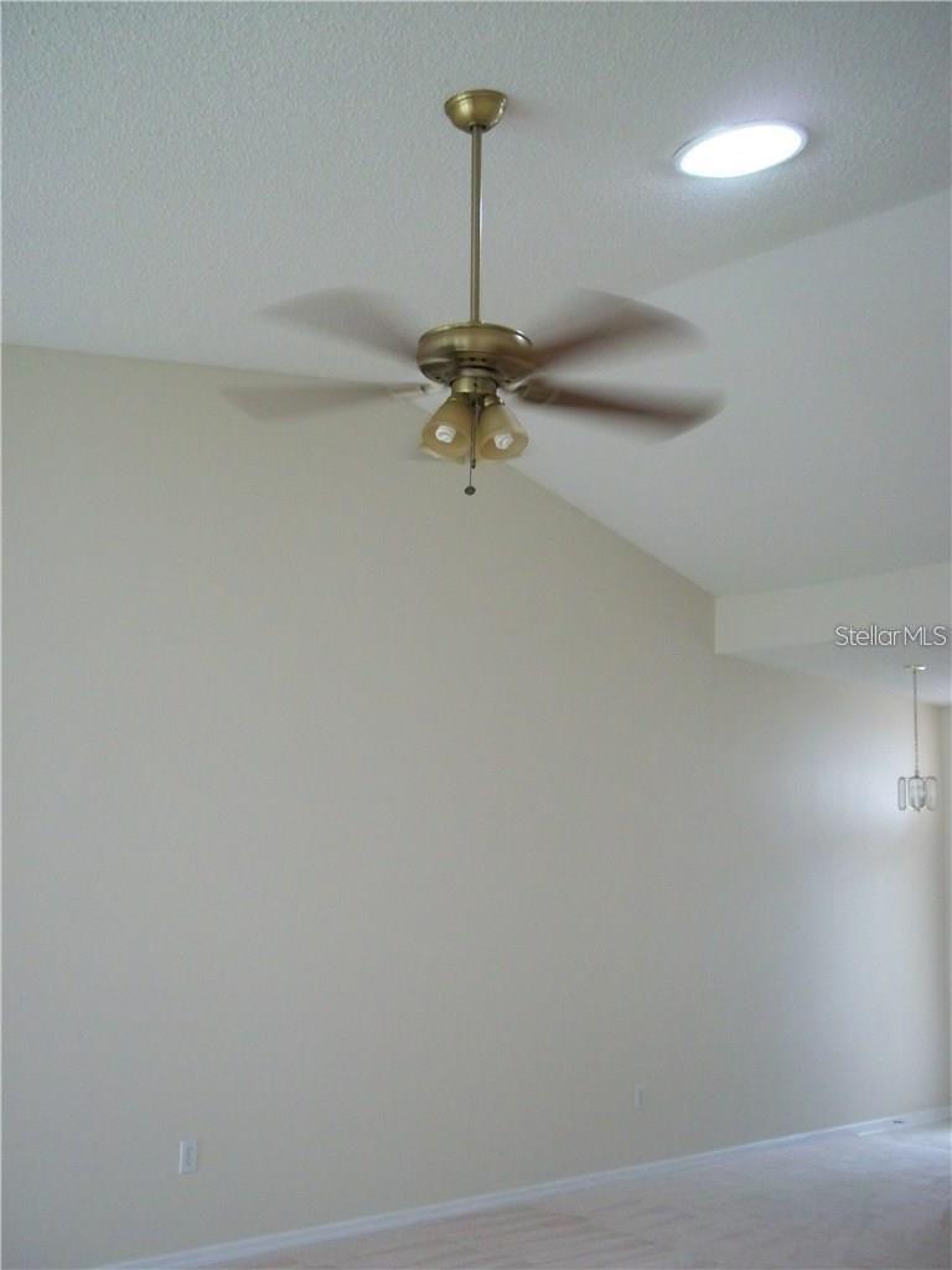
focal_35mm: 36
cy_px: 635
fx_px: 1320
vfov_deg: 51.4
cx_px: 476
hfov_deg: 39.7
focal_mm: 6.5
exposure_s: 1/30
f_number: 3.1
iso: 320
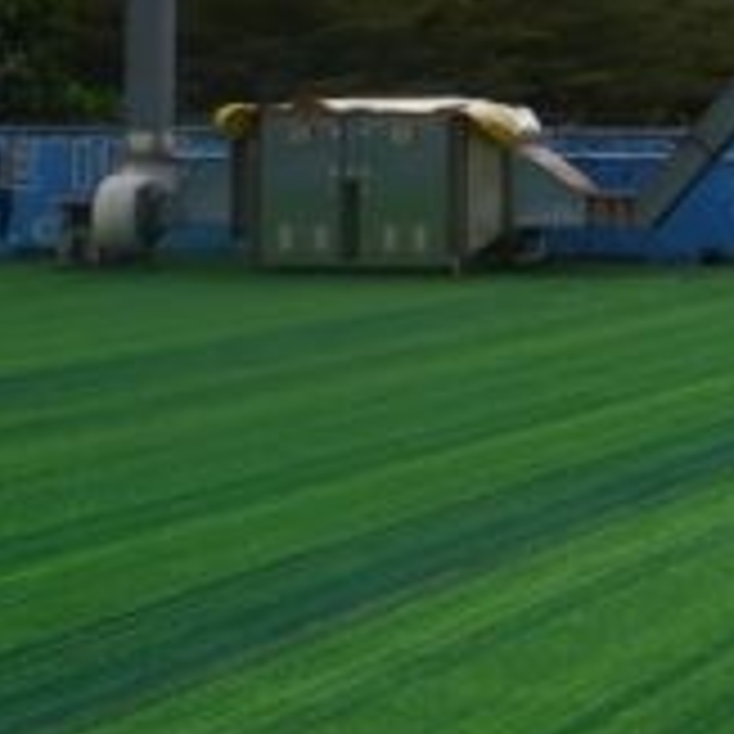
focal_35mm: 128
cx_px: 2008
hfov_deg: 10.6
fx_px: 3071
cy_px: 92
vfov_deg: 13.5
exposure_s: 1/160
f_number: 10
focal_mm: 16
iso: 100
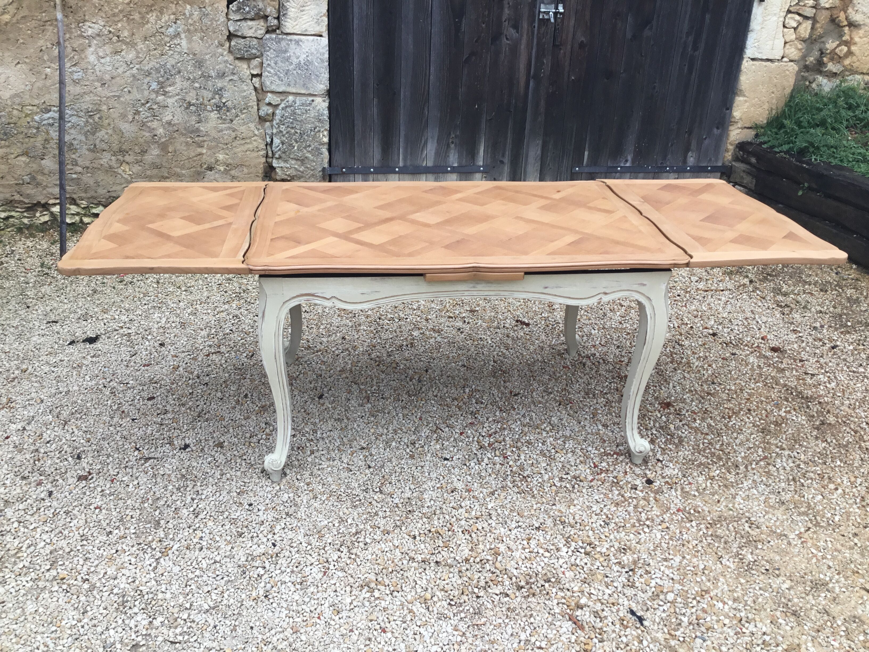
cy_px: 326
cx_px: 434
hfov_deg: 58.4
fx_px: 778
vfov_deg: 45.4
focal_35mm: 31
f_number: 2.4
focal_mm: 3.3
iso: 25
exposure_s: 1/119
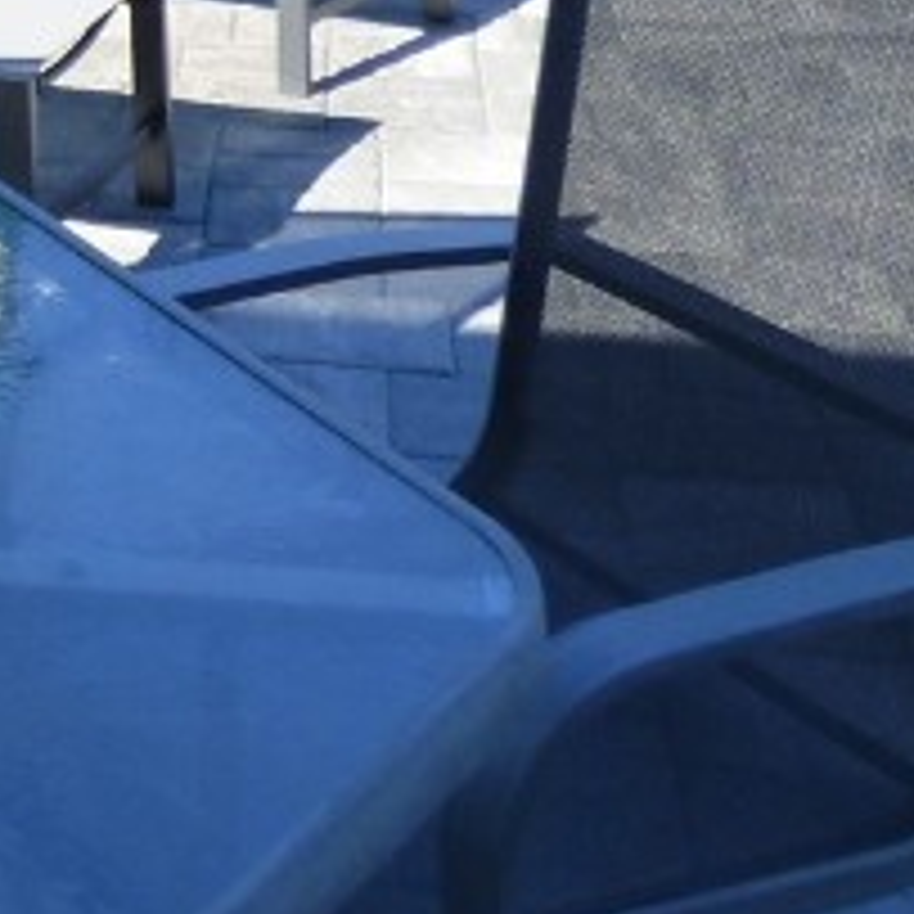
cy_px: -410
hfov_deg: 17.2
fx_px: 2659
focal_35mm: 89
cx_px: -545
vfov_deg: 17.7
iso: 160
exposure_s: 1/800
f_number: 2.8
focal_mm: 3.58
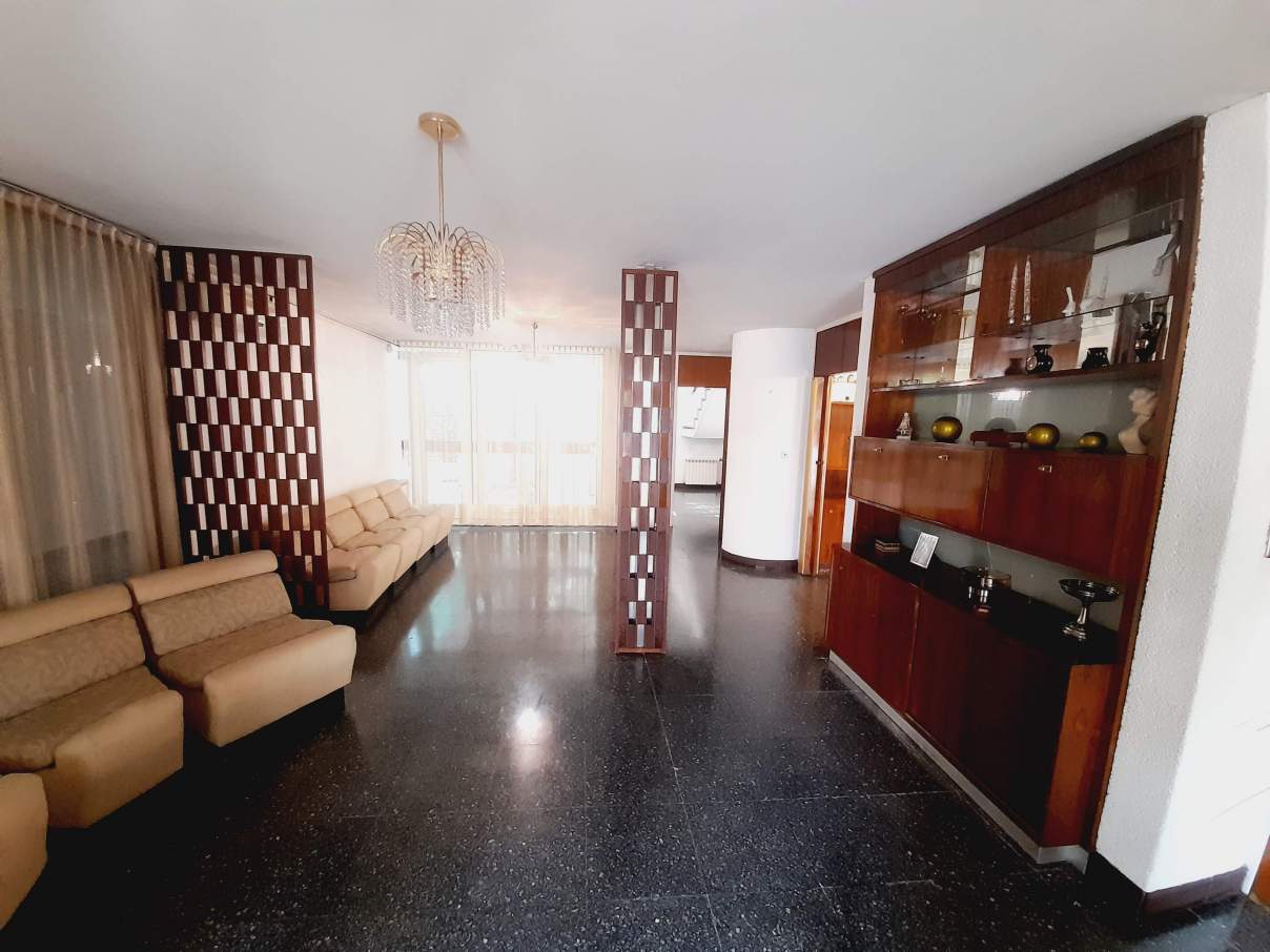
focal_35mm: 13
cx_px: 635
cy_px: 476
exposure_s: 1/14
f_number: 2.2
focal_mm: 1.42
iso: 200
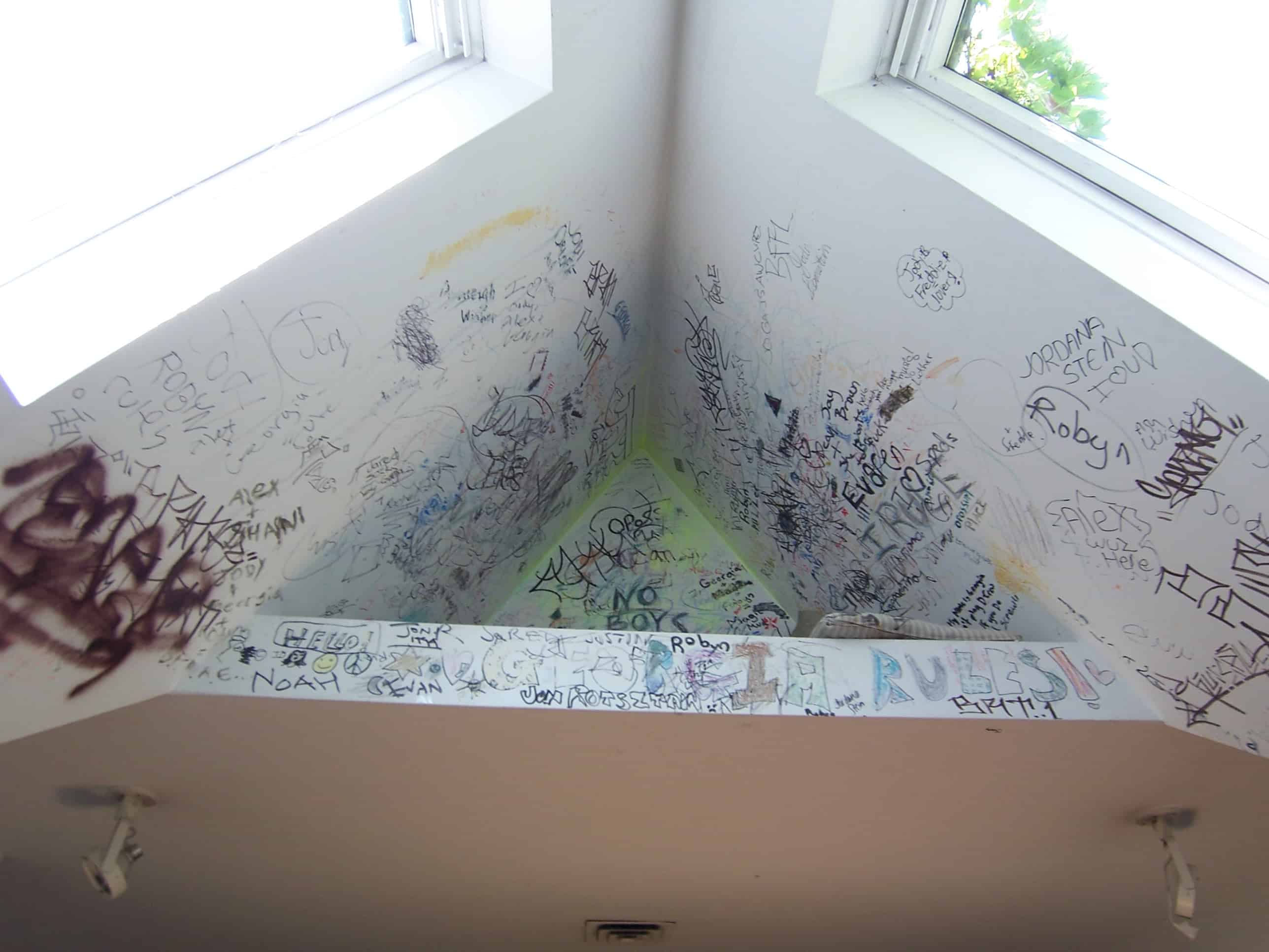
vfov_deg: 58.9
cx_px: 634
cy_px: 476
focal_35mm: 23
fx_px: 843
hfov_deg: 73.9
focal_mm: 3.8
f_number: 2.8
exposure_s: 1/30
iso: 64
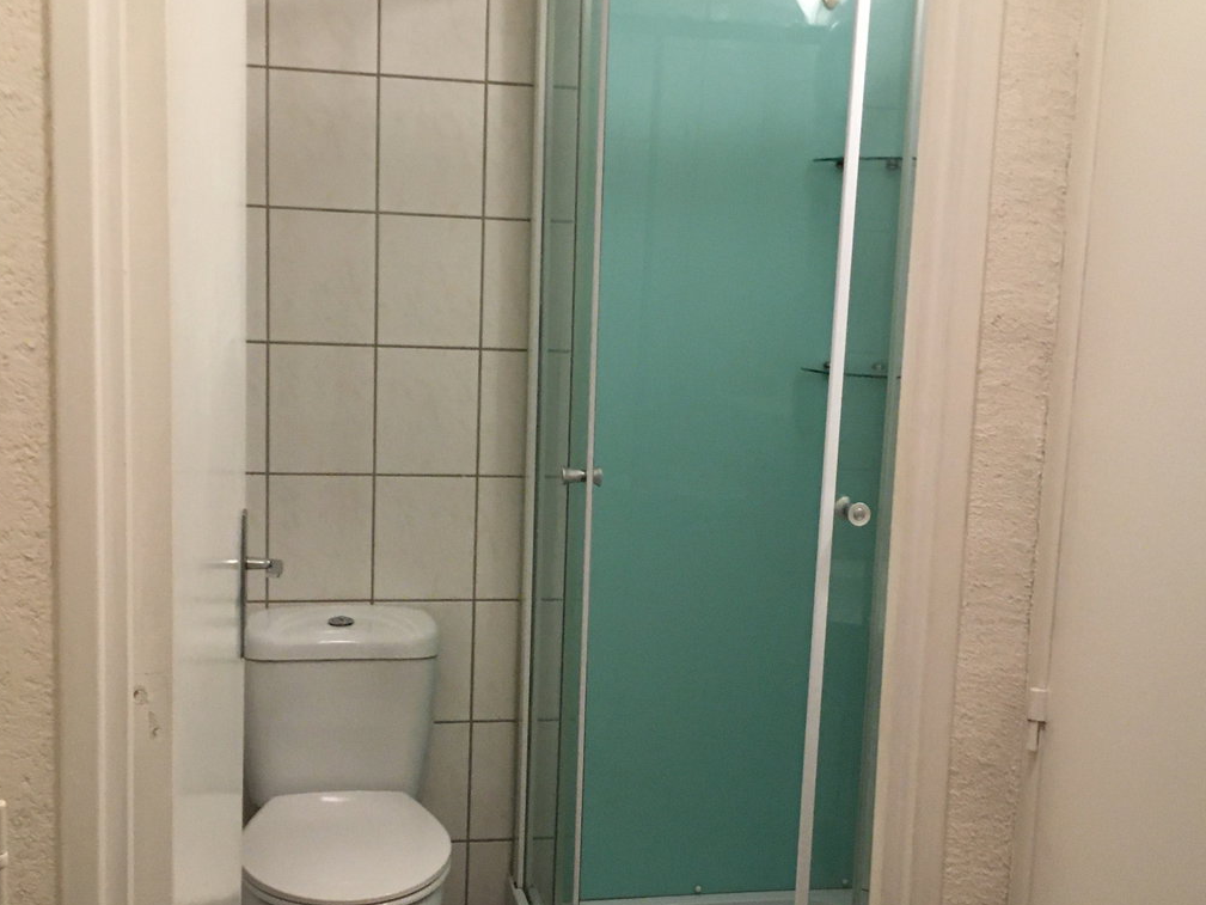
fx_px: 1603
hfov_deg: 41.2
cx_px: 613
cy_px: 501
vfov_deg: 31.5
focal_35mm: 46
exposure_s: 1/33
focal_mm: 4.15
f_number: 2.2
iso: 200
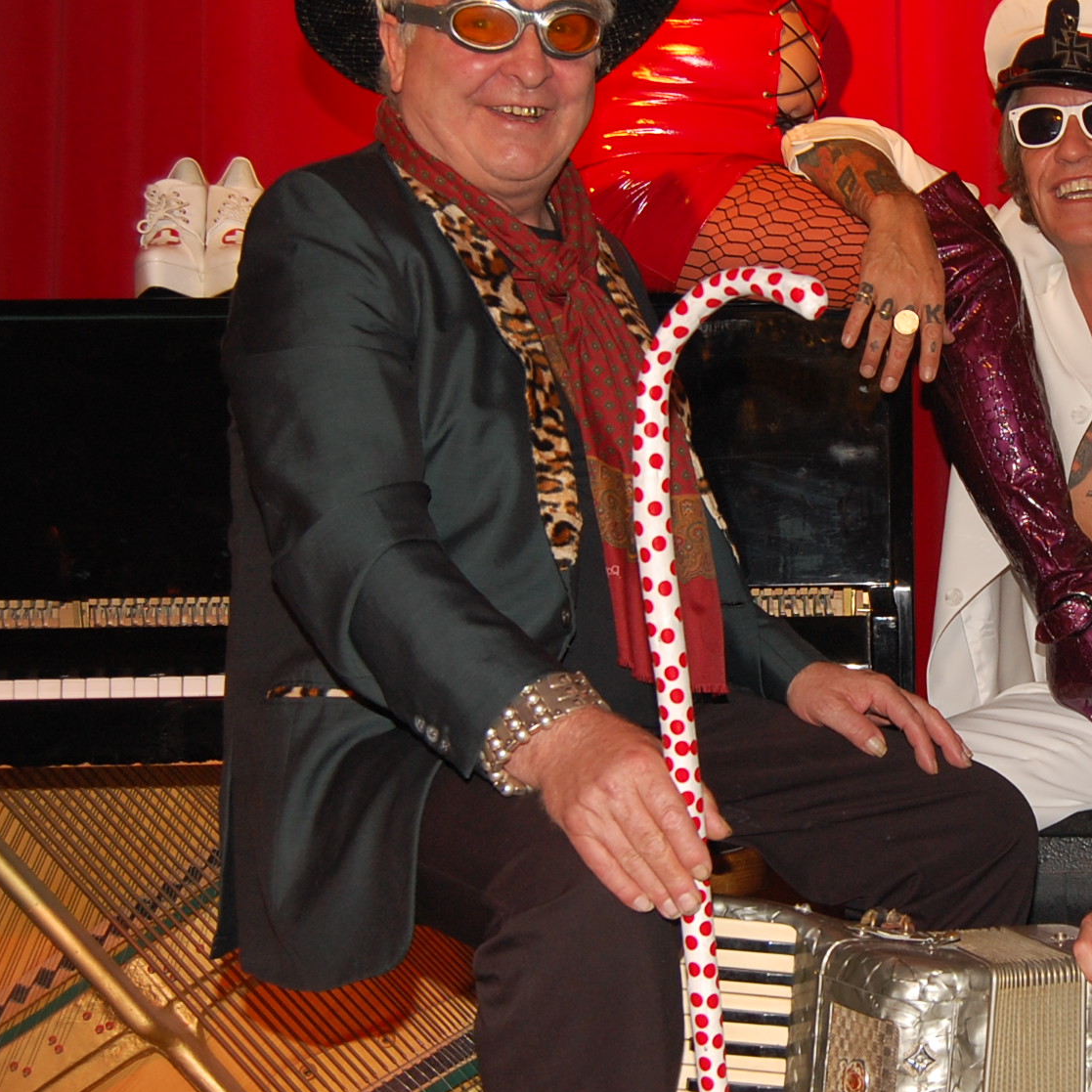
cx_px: 1006
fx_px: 2570
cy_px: 528
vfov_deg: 24.0
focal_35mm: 72
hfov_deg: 23.3
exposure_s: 1/60
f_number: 5
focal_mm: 28
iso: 400
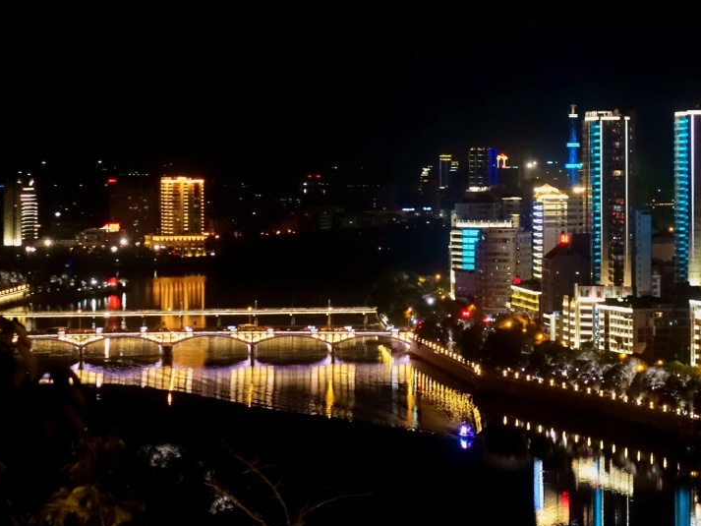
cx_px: 528
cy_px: 169
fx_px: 2917
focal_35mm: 144
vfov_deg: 10.3
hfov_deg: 13.7
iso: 2000
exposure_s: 1/13
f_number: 4.5
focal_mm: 33.2
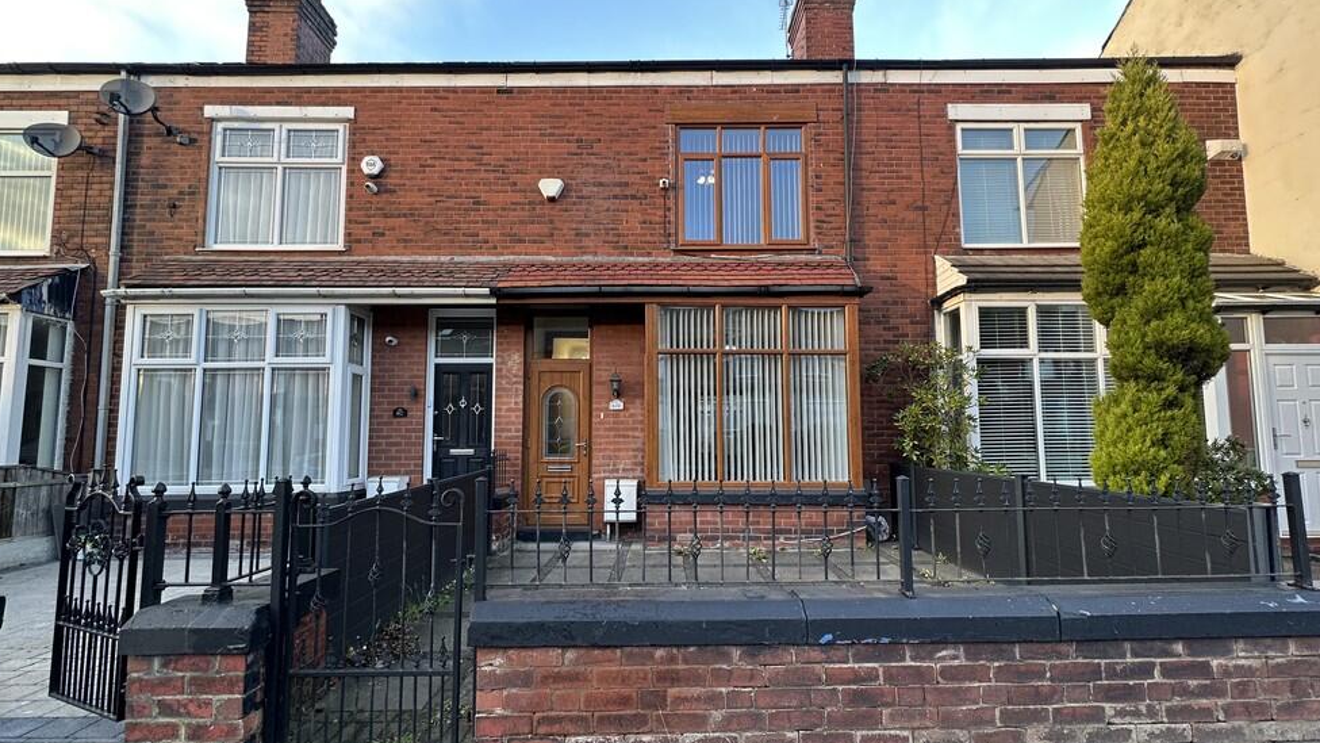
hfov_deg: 99.4
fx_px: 560
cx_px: 671
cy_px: 395
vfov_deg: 67.0
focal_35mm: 16
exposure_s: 1/100
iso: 100
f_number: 2.2
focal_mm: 2.22
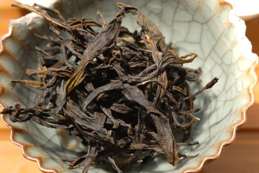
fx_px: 1134
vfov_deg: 8.7
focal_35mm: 158
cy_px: 86
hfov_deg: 13.0
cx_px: 130
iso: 400
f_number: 11
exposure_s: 1/80
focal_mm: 105
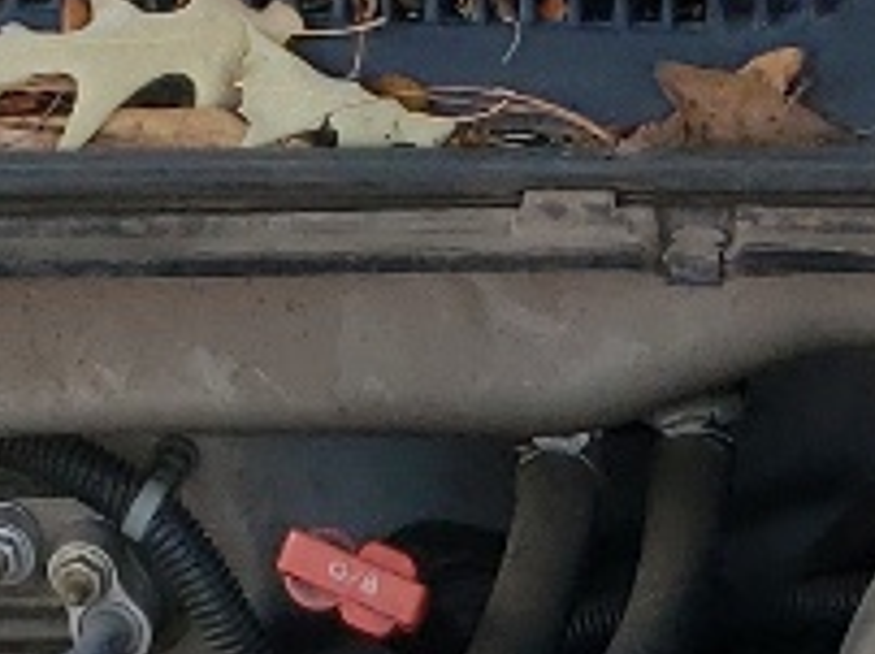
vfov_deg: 6.7
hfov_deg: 9.3
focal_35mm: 206
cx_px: 1351
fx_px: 5201
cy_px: 1763
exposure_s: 1/1111
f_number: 1.5
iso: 50
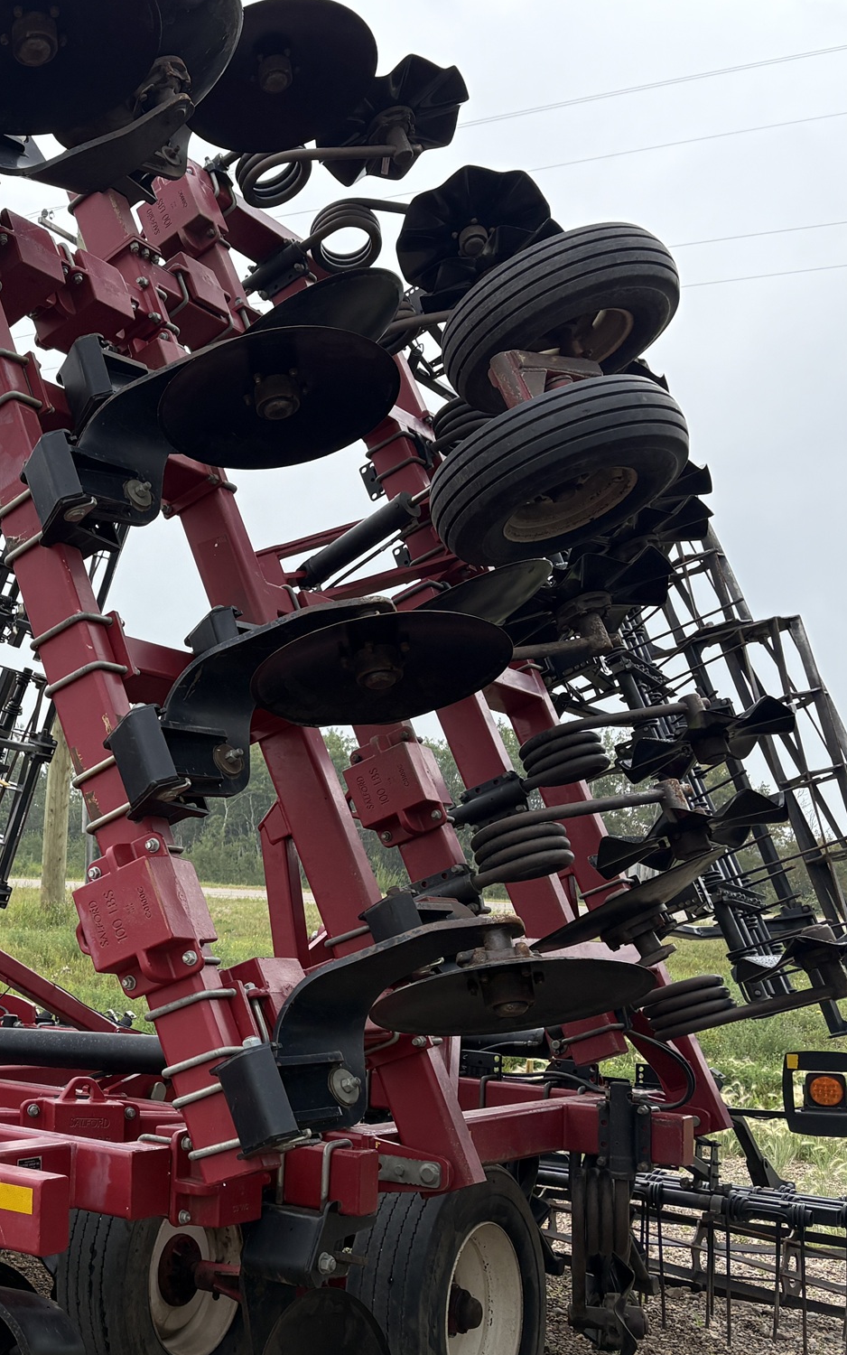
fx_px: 1588
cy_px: 768
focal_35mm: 43
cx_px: -63
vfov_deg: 46.1
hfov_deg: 27.6
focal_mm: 5.96
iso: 64
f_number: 1.6
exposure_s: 1/1420
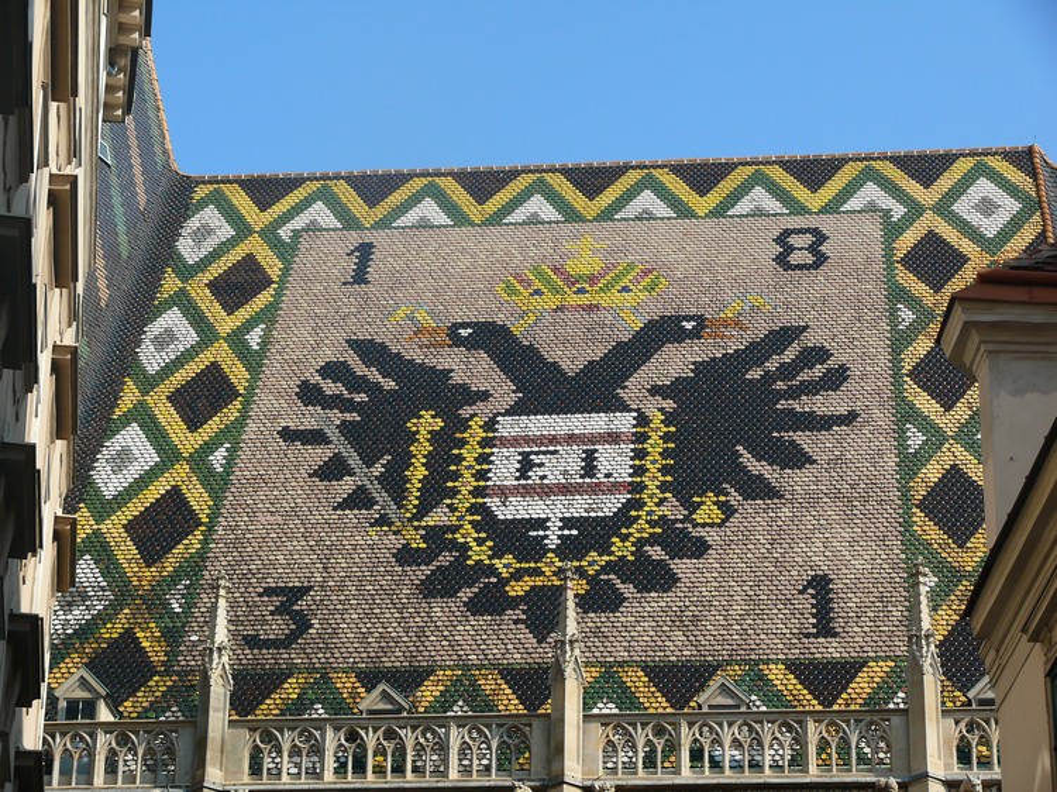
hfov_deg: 19.6
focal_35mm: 100
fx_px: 3053
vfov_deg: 14.8
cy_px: 396
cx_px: 528
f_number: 5
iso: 100
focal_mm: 21.2
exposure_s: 1/200
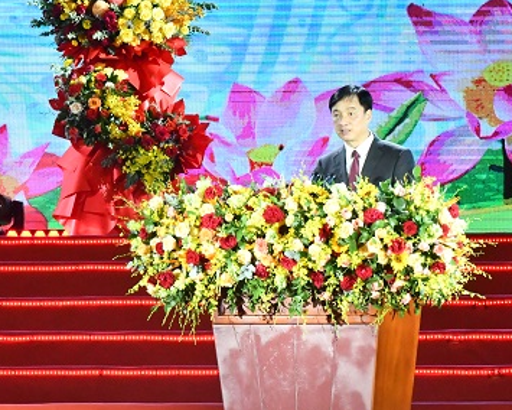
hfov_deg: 4.1
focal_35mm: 476
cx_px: 277
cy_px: 234
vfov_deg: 3.3
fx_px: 7213
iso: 16000
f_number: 13
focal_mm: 200
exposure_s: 1/320
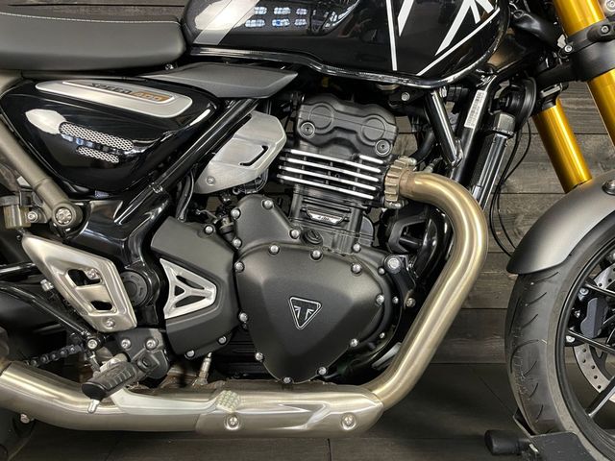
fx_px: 462
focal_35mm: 26
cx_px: 308
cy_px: 230
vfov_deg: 53.1
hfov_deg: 67.3
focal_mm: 4.2
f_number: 1.6
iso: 400
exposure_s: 1/33
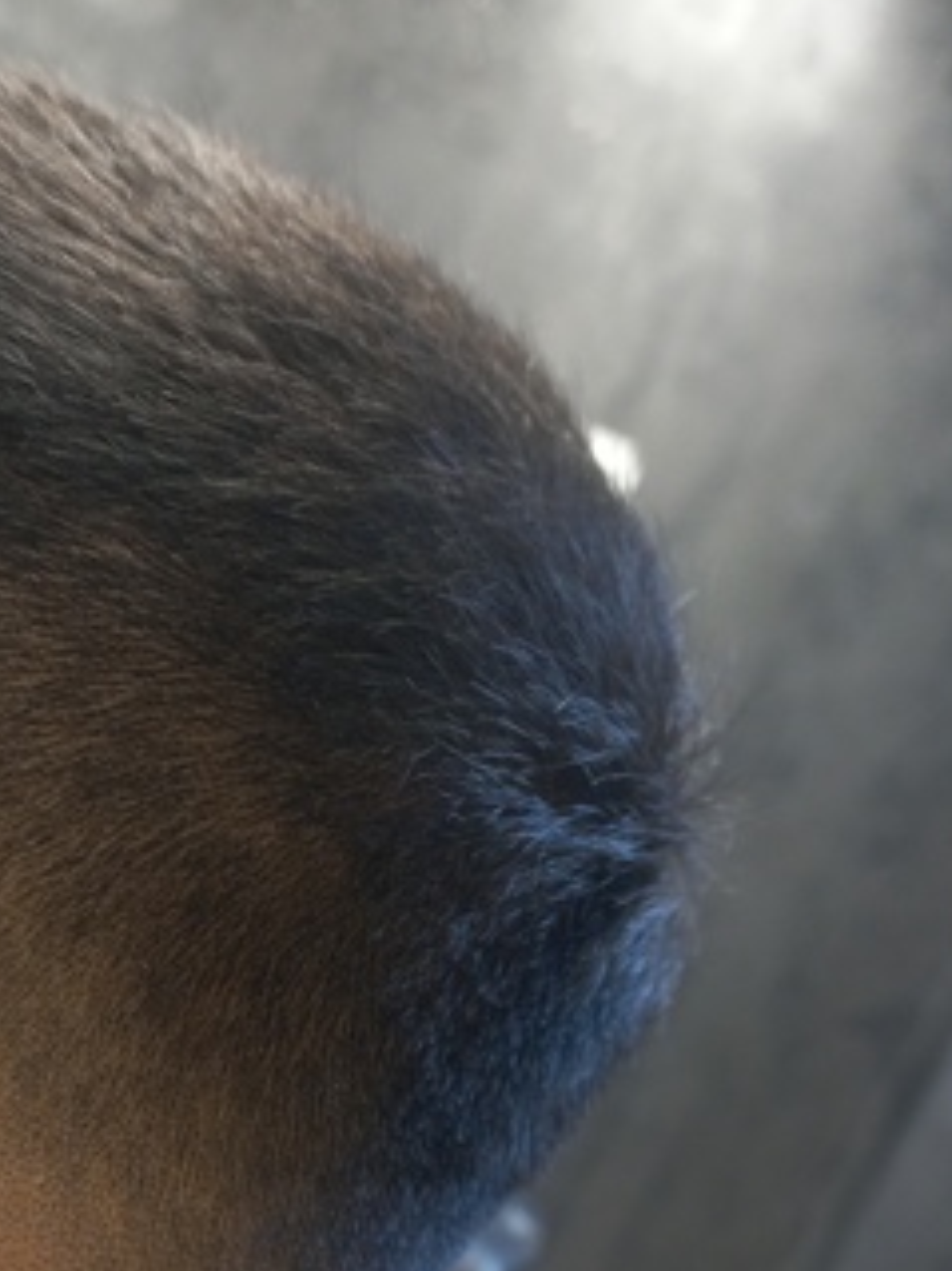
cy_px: 972
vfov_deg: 39.2
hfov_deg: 30.4
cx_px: 243
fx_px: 1725
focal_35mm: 47
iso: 200
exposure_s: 1/33.3
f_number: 1.8
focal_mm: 4.6
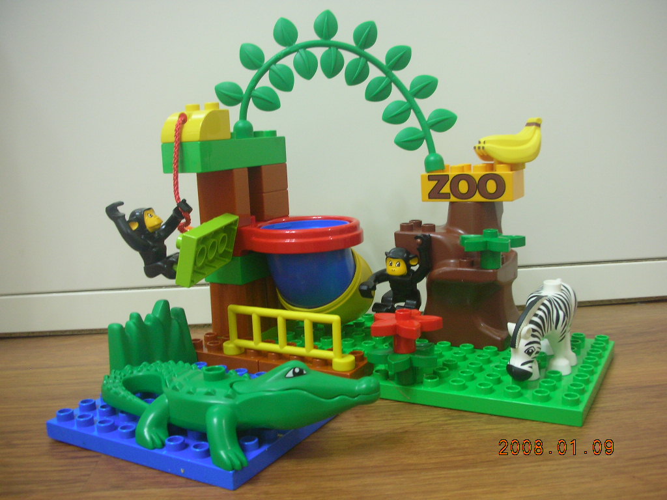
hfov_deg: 52.6
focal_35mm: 35
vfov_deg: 40.7
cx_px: 334
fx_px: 674
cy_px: 250
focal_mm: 5.8
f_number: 3
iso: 70
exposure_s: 1/4
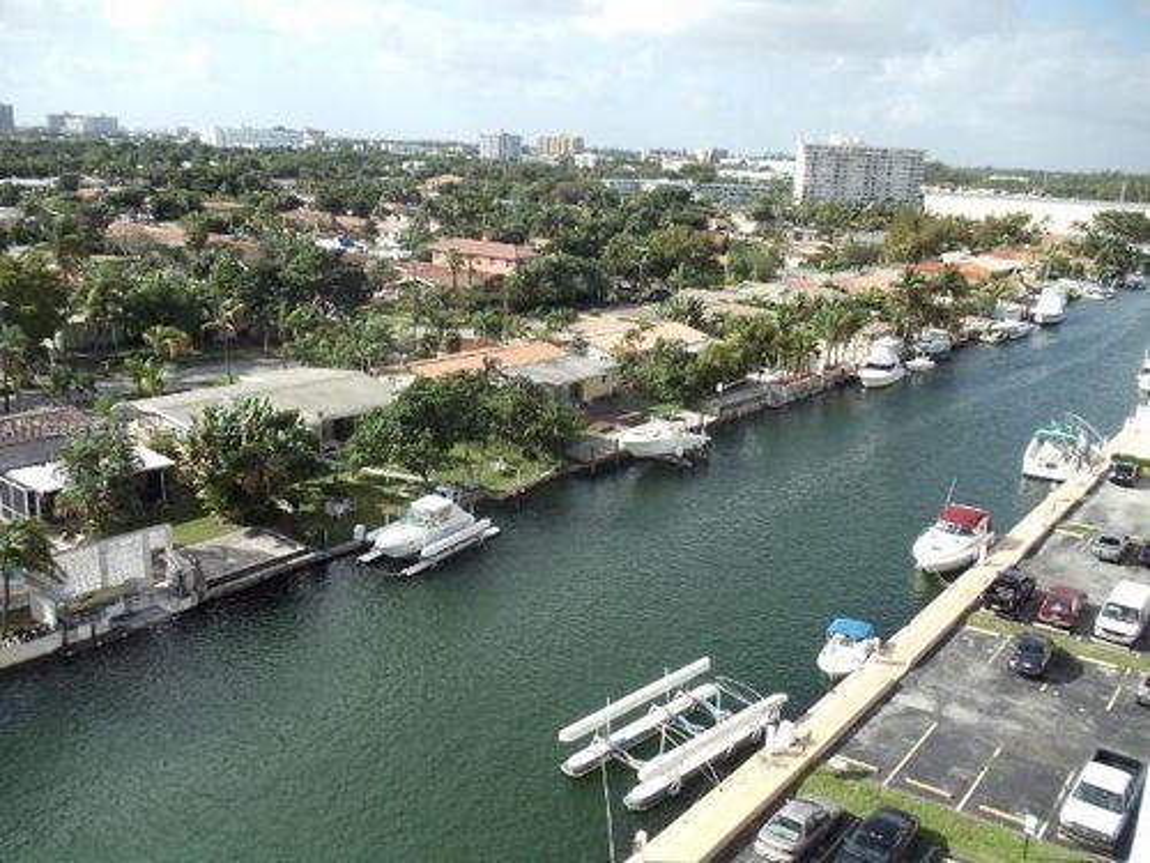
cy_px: 432
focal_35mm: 44
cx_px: 575
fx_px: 1462
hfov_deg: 42.9
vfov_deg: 32.9
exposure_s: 1/200
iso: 100
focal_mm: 6
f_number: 7.1
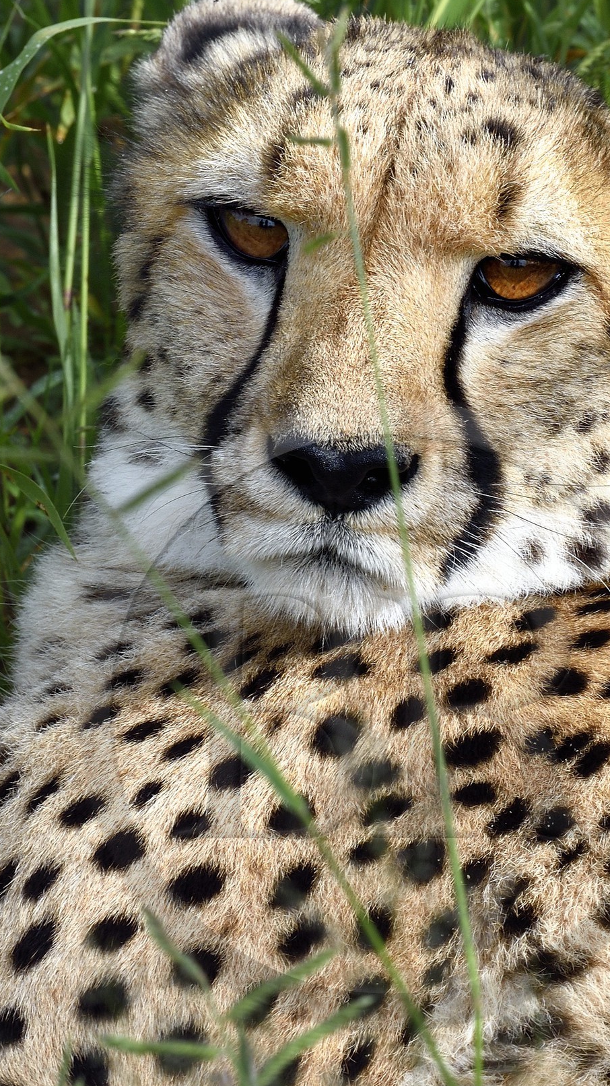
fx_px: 8977
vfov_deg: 6.9
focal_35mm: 312
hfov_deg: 3.9
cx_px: 388
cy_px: 715
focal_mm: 200
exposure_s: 1/320
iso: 400
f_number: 13
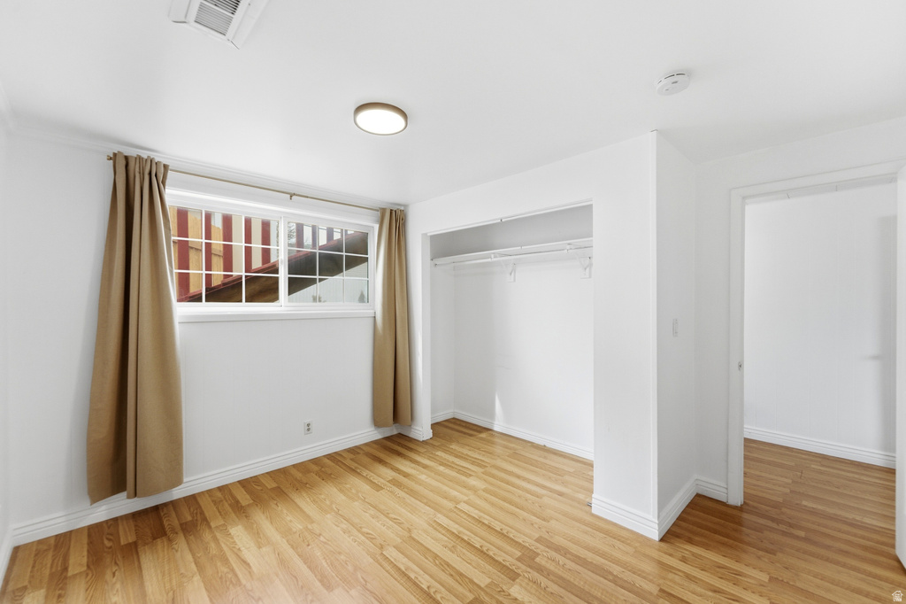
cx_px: 453
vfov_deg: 81.2
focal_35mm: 14
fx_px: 352
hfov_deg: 104.3
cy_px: 302
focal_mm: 14
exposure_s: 1/500
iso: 500
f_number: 8
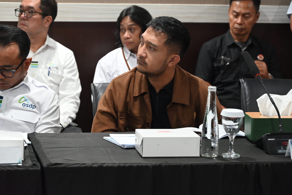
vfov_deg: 11.9
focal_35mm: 115
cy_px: 98
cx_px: 146
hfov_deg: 17.8
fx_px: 933
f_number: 6.3
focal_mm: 115
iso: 4000
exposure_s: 1/60
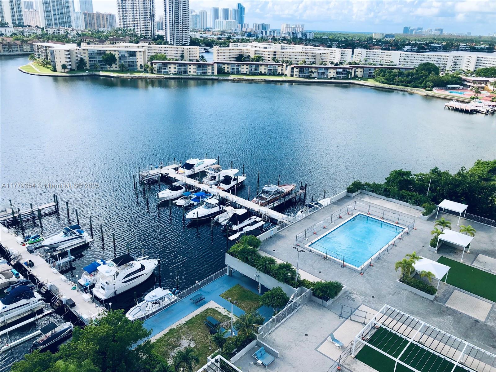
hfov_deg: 63.4
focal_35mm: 28
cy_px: 186
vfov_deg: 49.7
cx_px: 248
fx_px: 401
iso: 20
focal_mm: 4
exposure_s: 1/1156
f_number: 1.8
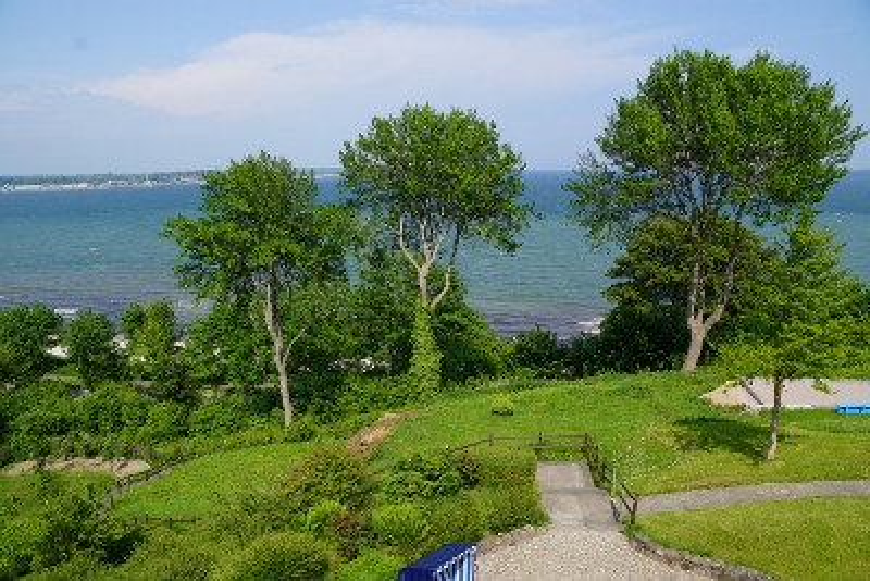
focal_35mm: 27
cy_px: 290
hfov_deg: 67.4
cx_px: 435
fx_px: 653
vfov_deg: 48.0
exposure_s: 1/160
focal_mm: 18
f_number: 10
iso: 100
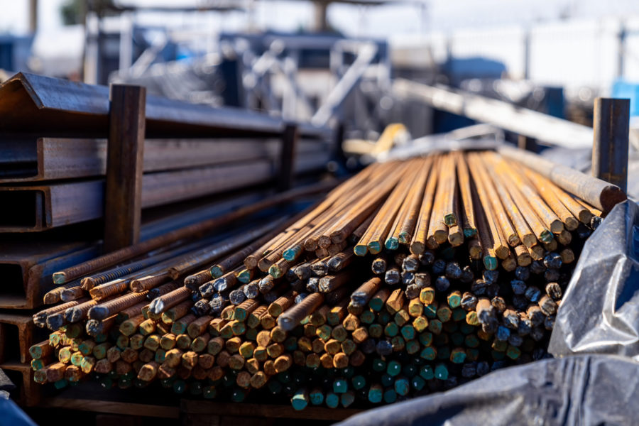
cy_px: 213
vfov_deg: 19.5
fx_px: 1242
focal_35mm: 70
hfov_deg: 28.8
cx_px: 320
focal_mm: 70
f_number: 2.8
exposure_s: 1/800
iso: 125
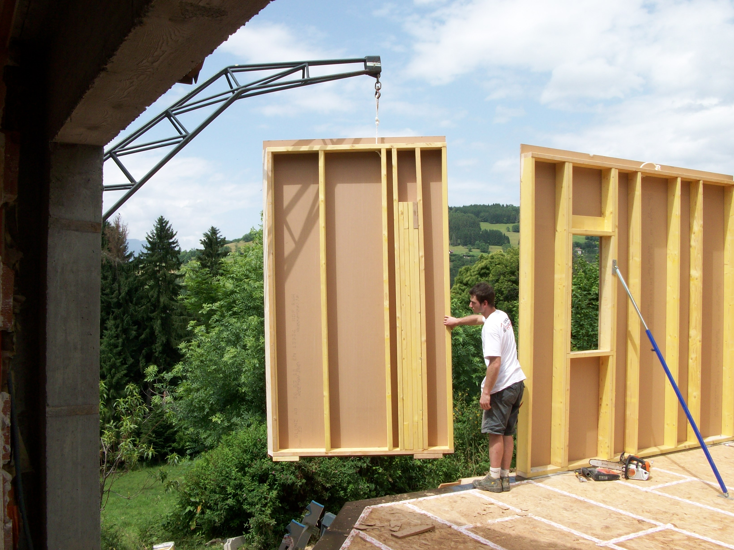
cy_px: 275
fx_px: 721
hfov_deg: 54.0
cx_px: 367
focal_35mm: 34
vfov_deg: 41.8
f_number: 5.5
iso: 64
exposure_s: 1/294
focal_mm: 5.7
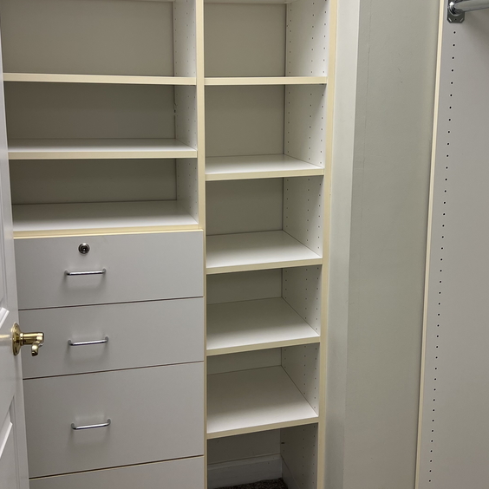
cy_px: 219
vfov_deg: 38.3
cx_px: 284
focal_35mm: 44
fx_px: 703
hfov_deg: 38.2
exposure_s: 1/120
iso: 64
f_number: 1.5
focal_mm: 5.7
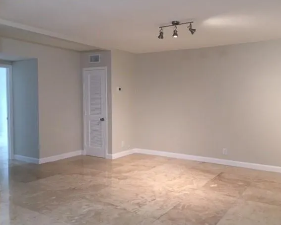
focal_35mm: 32
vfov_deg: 45.8
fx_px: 266
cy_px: 117
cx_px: 150
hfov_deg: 55.6
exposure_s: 1/30
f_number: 2.2
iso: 100
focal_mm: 4.15
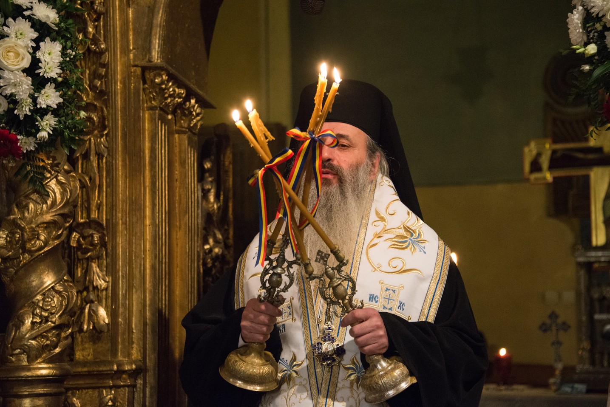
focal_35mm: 105
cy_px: 204
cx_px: 305
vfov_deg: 13.1
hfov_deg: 19.4
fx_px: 1780
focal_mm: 105
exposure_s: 1/40
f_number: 5.3
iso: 5000
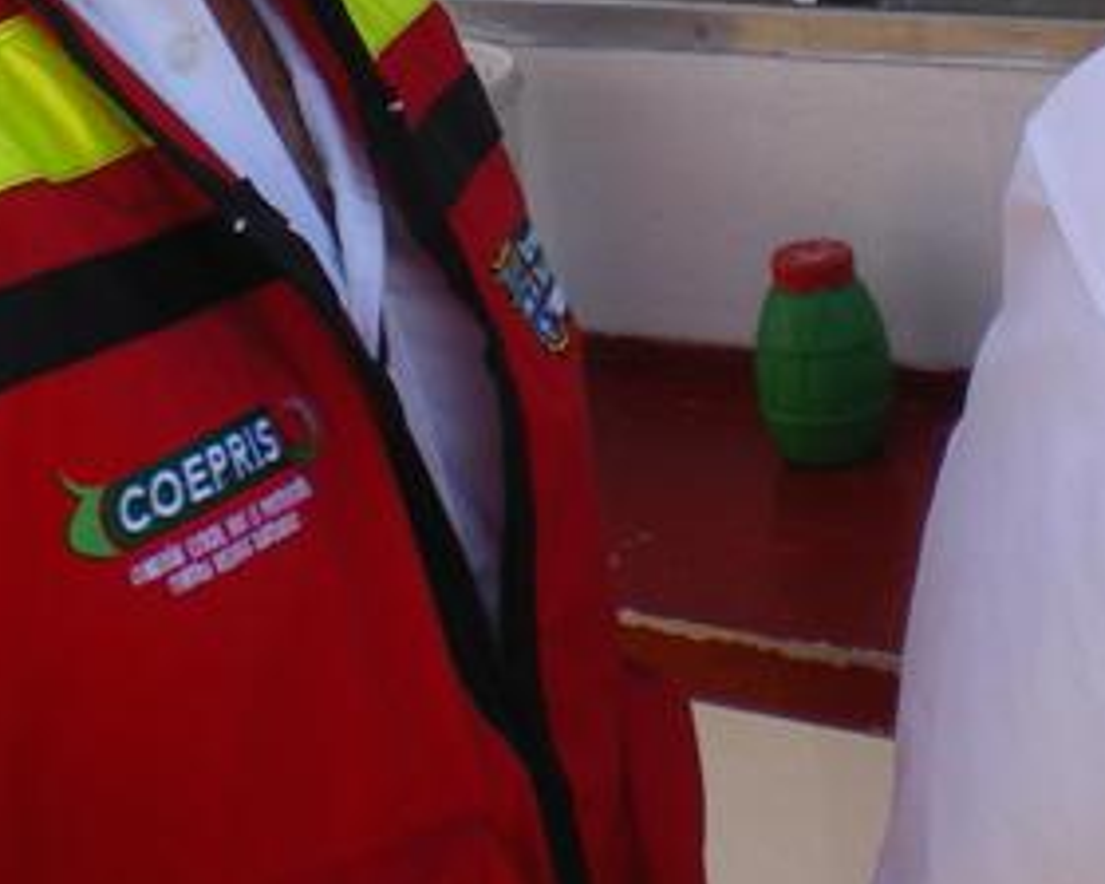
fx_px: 3467
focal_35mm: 106
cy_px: -189
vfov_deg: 14.1
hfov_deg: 18.0
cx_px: 789
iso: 64
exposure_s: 1/200
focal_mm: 6.3
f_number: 4.6
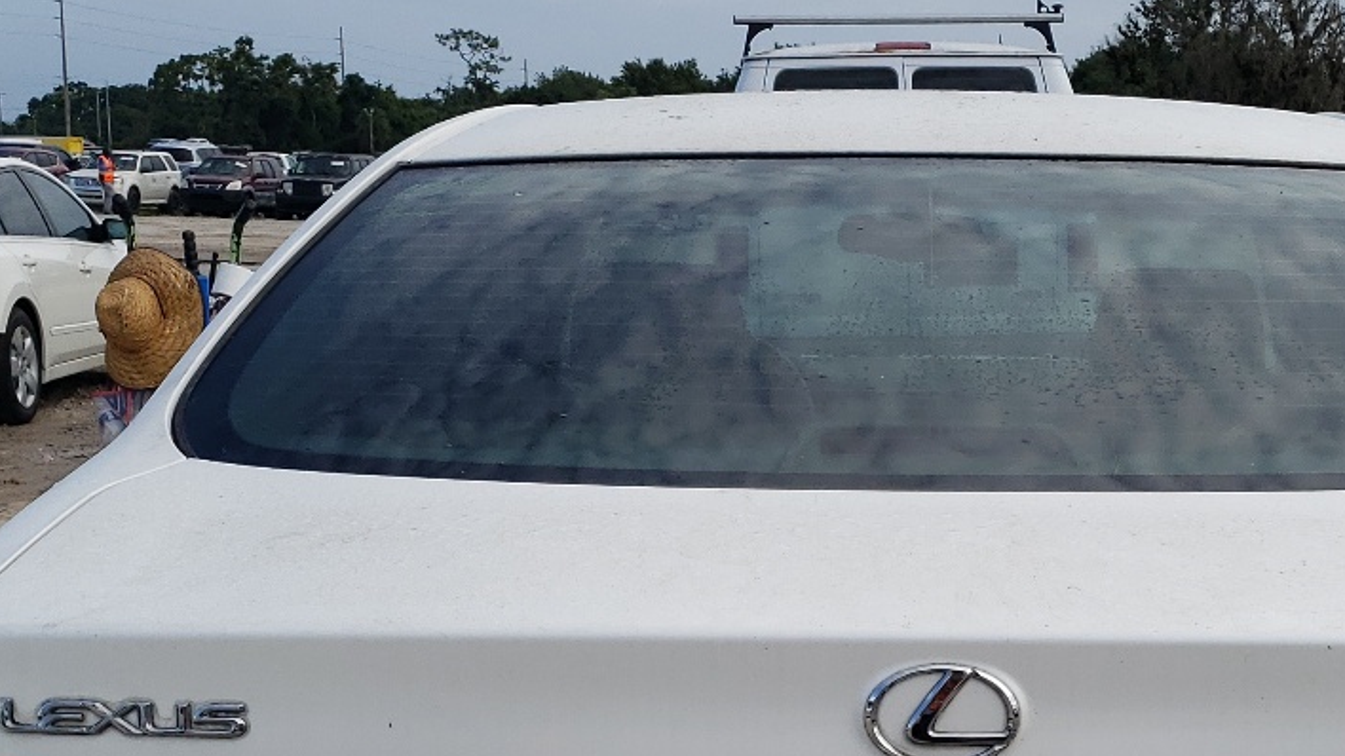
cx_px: 961
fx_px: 2282
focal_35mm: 64
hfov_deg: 32.4
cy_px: 908
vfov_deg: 17.9
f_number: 1.5
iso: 50
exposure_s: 1/1667
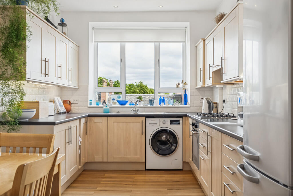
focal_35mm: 35
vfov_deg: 37.9
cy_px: 98
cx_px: 146
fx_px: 285
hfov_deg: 54.4
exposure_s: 1/100
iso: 400
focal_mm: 35
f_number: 8
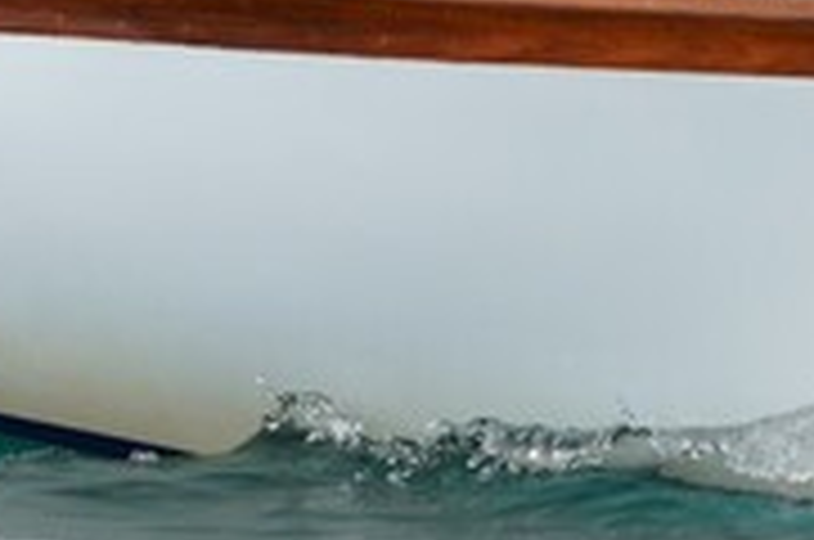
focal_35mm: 1580
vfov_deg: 0.9
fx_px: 35662
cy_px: -304
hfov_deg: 1.3
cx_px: 220
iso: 250
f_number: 5.6
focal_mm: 238
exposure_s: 1/1250
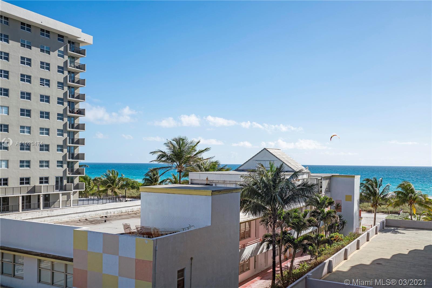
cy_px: 144
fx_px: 420
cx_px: 216
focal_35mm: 35
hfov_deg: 54.4
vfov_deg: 37.8
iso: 100
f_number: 10
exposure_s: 1/200
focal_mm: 35
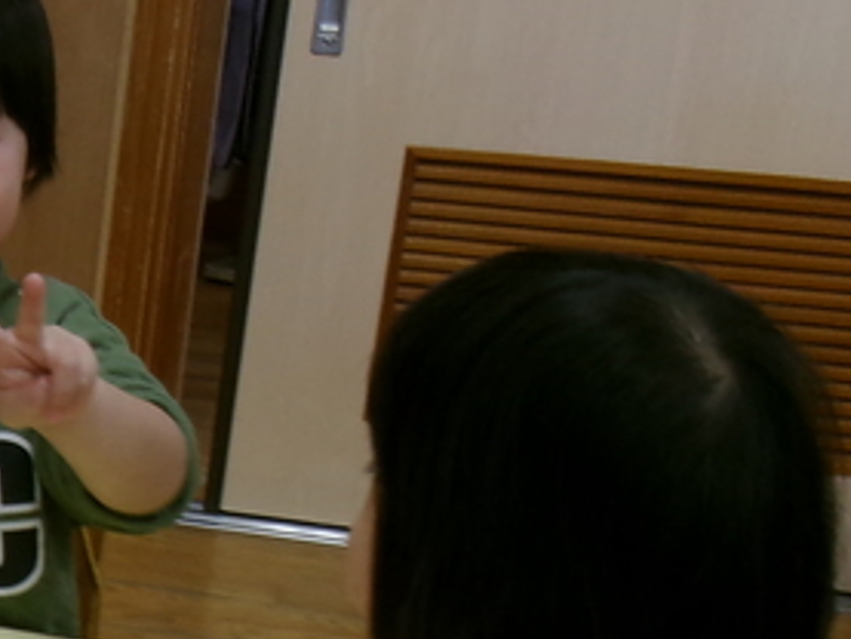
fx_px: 2484
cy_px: 710
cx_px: -488
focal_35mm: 101
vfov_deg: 14.3
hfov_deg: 17.2
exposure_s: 1/34
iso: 128
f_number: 3.9
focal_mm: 5.1
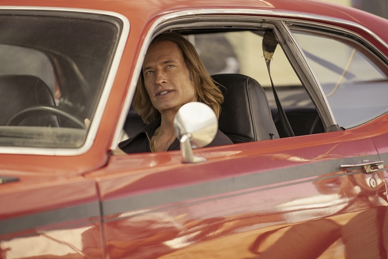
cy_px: 130
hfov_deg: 13.7
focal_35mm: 150
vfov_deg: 9.2
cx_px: 194
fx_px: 1617
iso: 250
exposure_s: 1/200
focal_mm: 150
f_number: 2.8
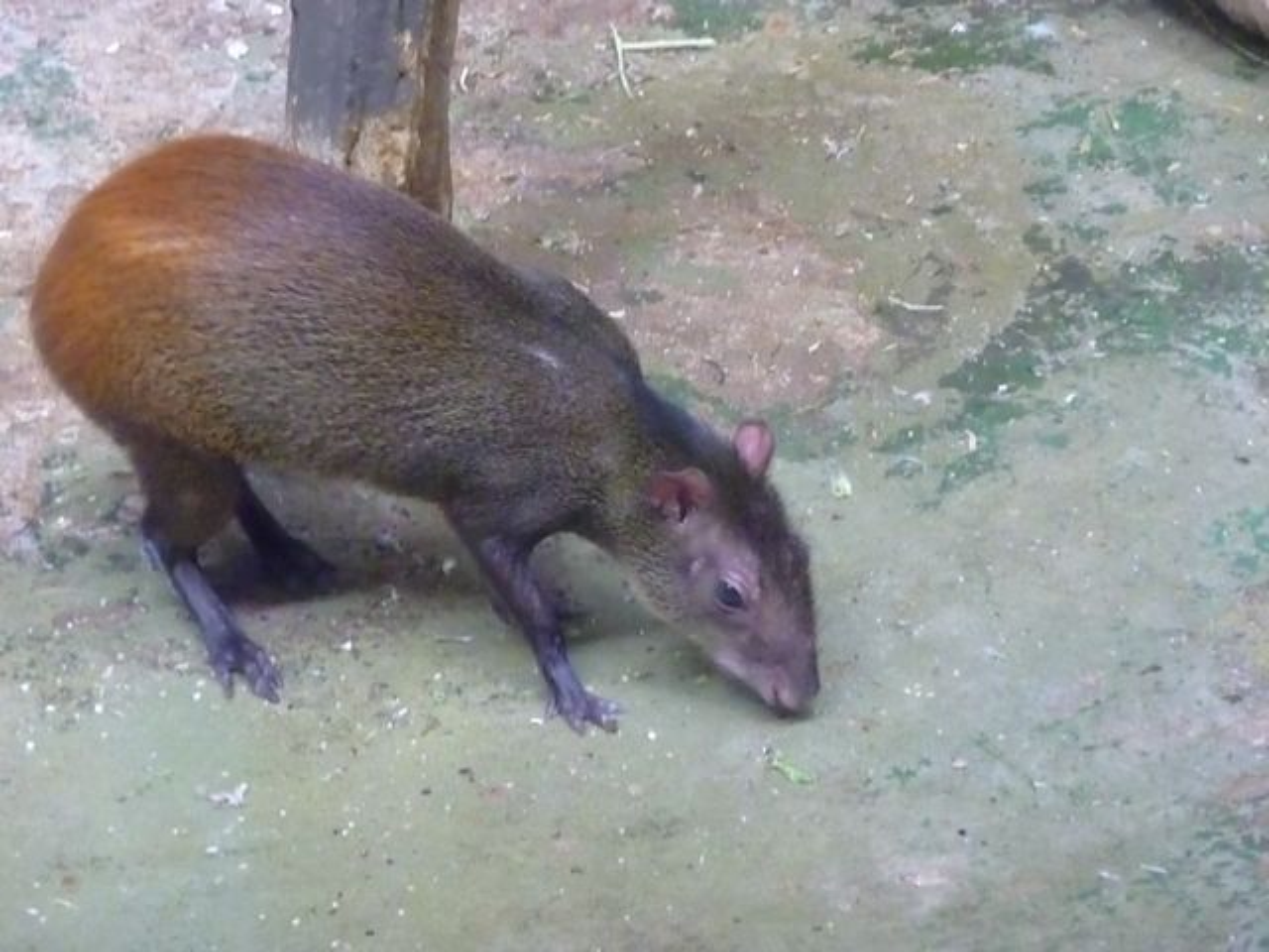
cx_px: 634
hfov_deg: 16.3
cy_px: 476
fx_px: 4436
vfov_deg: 12.2
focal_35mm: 121
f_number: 5.4
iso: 3200
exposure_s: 1/20
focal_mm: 21.7
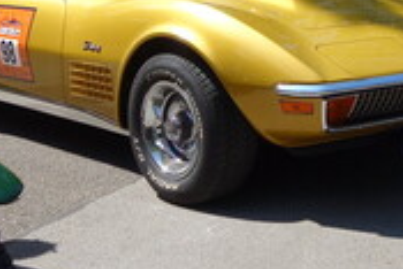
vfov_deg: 13.7
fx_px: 1076
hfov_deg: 20.6
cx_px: 401
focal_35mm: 96
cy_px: -92
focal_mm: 10.4
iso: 125
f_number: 5.6
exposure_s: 1/320
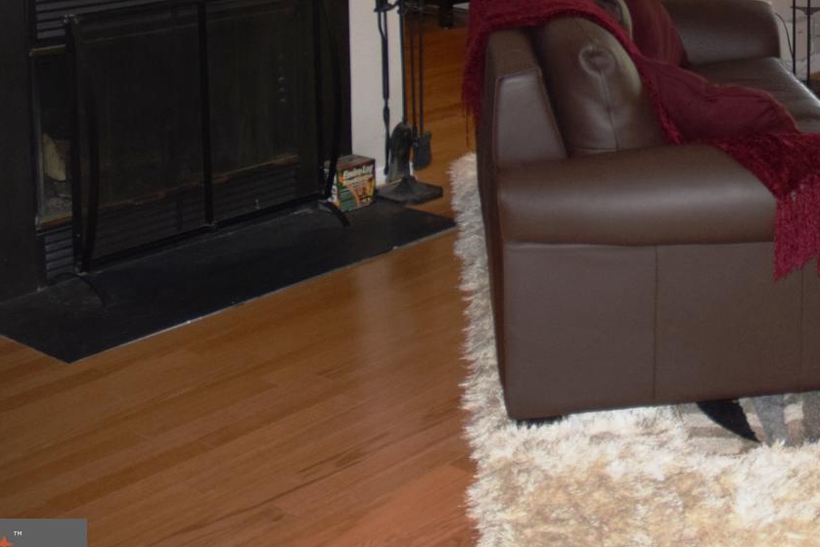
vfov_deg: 19.6
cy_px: -78
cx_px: 872
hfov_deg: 28.1
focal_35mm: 66
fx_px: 1503
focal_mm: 18
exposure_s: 1/60
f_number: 3.5
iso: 900
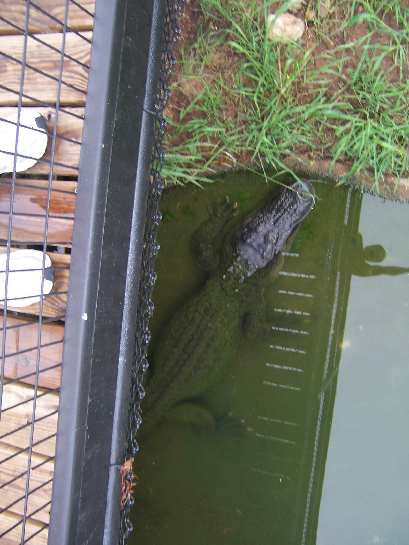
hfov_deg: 42.9
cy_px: 272
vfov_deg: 55.4
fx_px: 520
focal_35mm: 33
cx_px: 204
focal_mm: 5.5
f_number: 2.8
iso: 80
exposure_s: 1/60
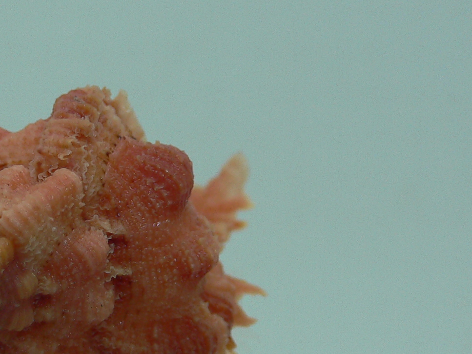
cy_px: 292
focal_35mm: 73
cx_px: 43
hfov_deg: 25.8
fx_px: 995
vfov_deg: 19.9
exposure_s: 1/60
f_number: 2.8
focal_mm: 4.6
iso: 80
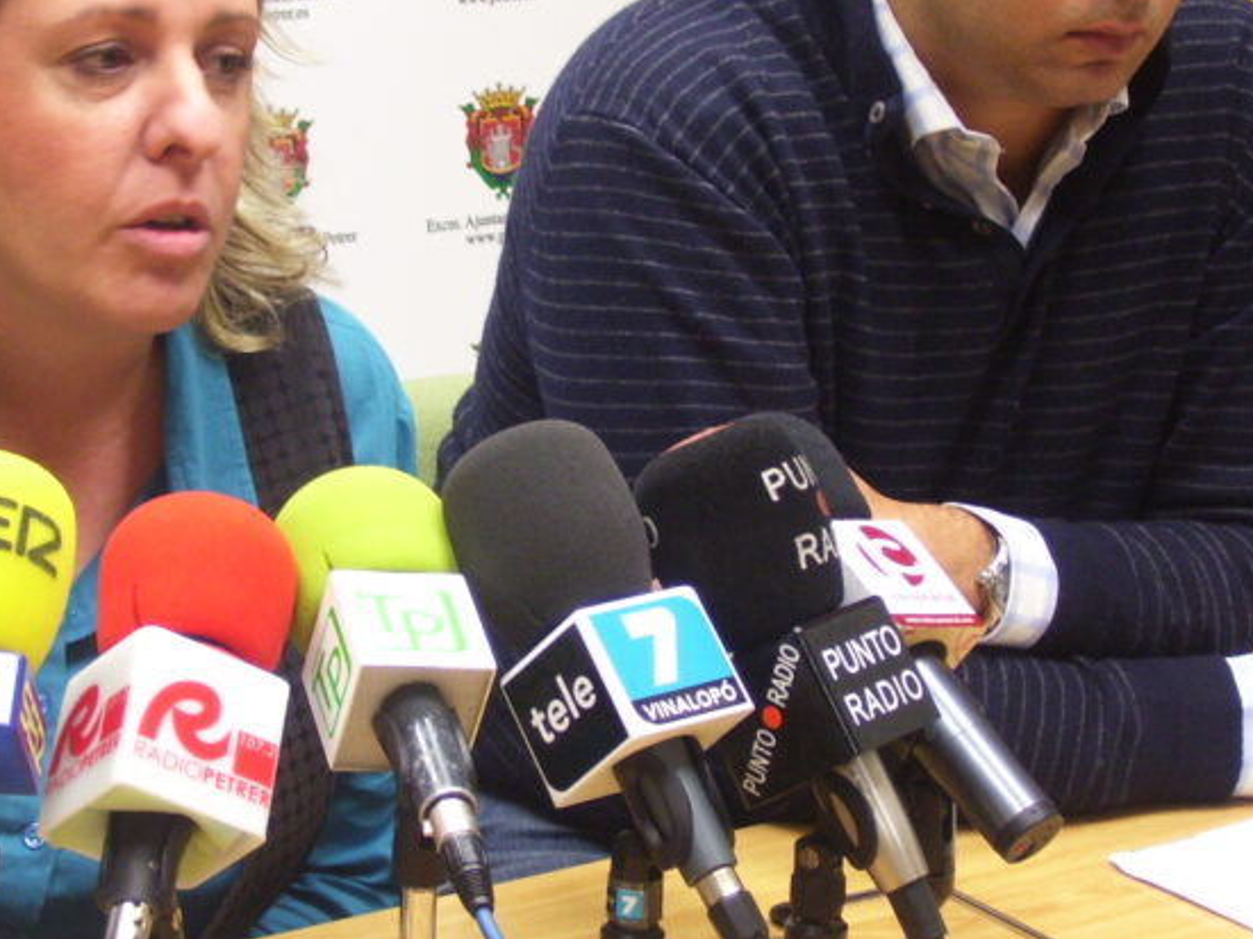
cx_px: 462
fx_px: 4415
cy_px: 377
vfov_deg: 12.1
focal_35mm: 122
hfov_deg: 16.1
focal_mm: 11.6
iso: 160
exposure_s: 1/15
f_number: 4
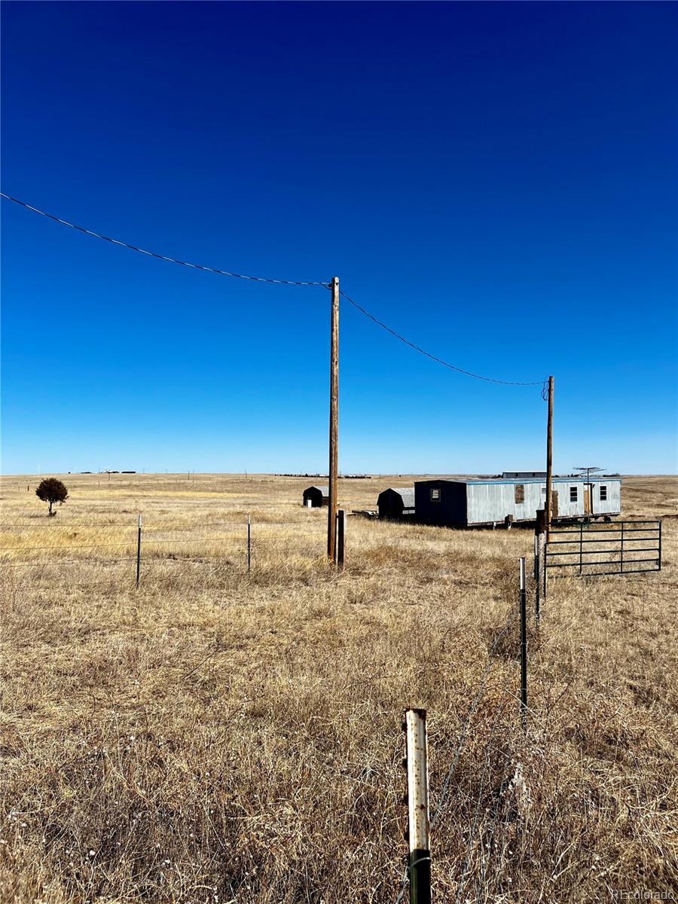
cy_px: 452
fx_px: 679
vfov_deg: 67.3
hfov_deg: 53.1
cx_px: 339
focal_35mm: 26
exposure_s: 1/8000
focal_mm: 5.7
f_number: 1.5
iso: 50
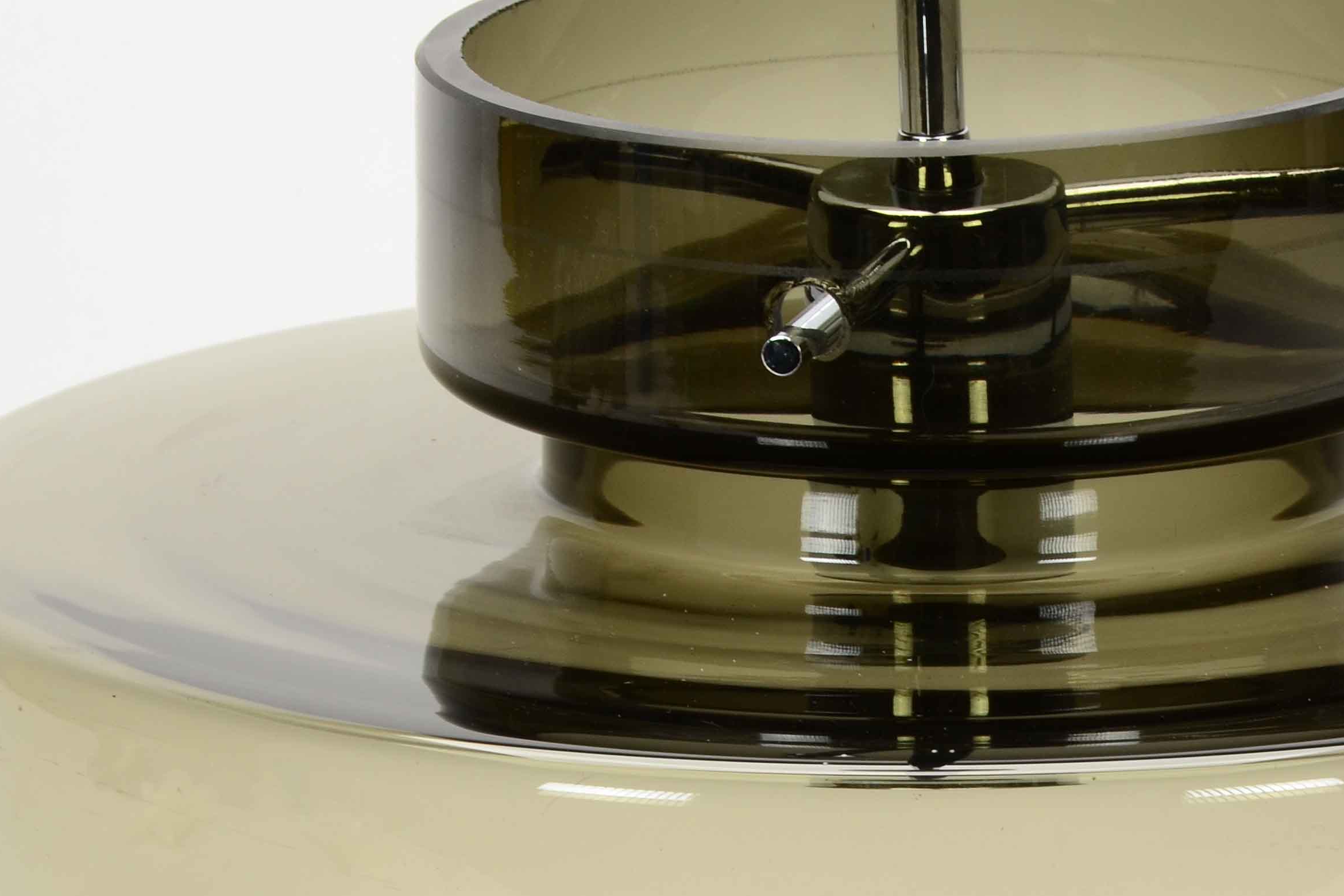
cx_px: 962
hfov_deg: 6.2
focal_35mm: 331
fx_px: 12358
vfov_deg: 4.1
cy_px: 817
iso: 200
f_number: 16
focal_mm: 105
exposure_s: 1/160
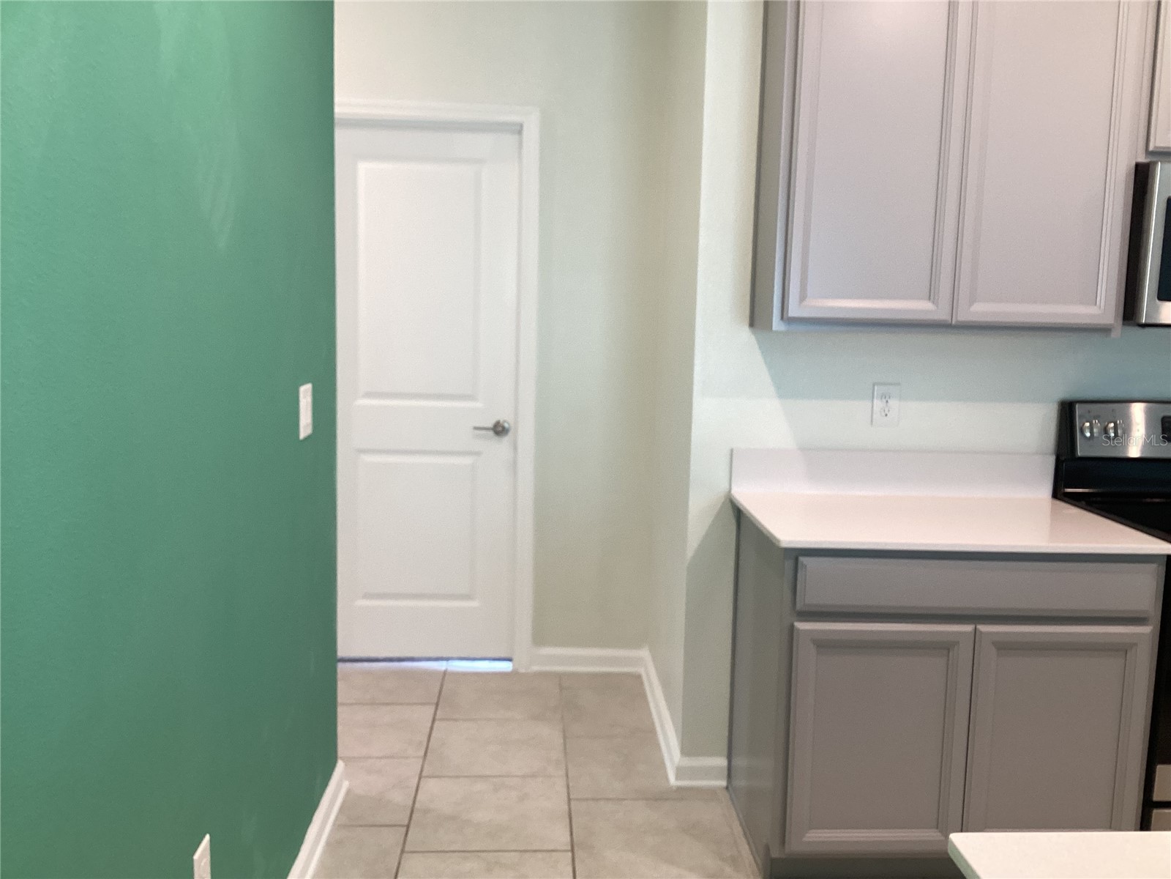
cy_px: 440
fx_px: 1049
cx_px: 586
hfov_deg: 58.4
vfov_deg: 45.4
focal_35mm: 31
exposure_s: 1/60
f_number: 2.4
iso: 125
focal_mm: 3.3
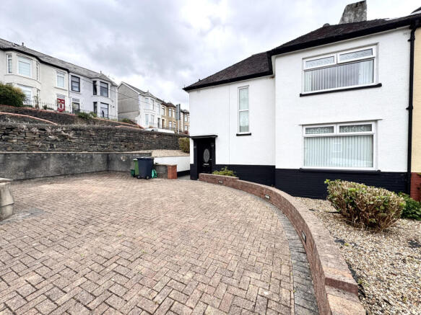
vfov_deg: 85.7
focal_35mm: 14
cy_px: 158
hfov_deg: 102.1
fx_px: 170
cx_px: 210
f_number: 2.2
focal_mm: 2.22
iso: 40
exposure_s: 1/713
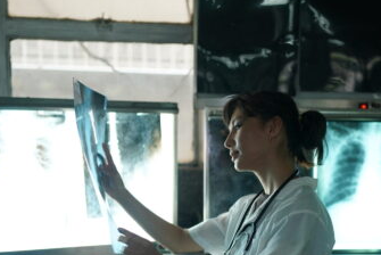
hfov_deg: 29.9
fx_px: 710
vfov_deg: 20.0
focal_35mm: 67
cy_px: 220
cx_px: 246
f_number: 1.4
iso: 400
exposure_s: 1/160
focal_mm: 35
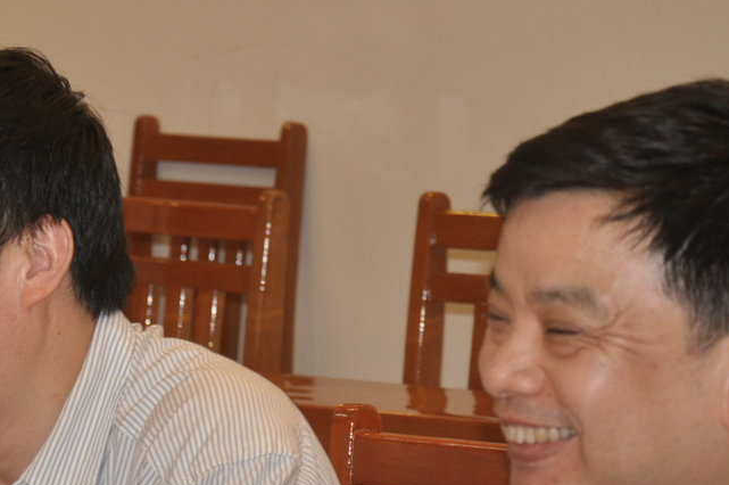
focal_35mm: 265
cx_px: 28
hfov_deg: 7.7
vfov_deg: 5.2
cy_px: 373
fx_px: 5361
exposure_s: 1/30
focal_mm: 66
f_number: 5.3
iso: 400
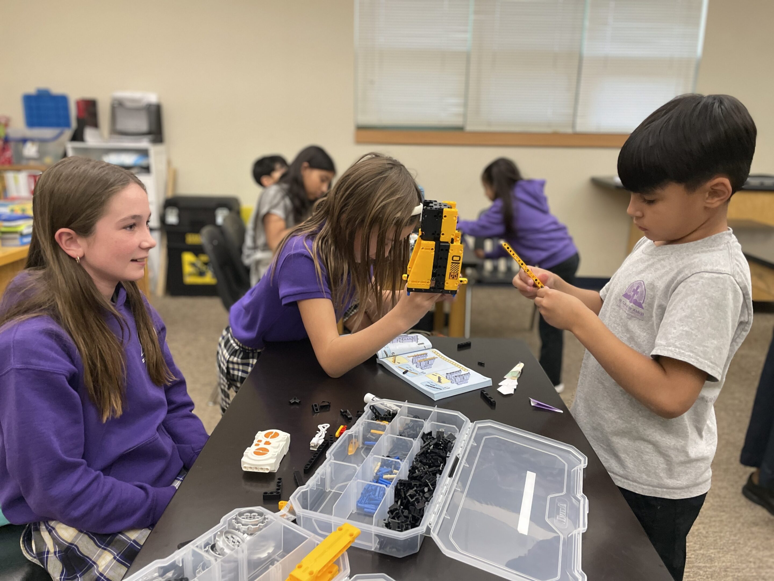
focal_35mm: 26
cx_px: 387
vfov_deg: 53.1
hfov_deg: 67.3
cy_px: 290
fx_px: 581
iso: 320
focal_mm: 4.2
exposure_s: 1/60
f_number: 1.6
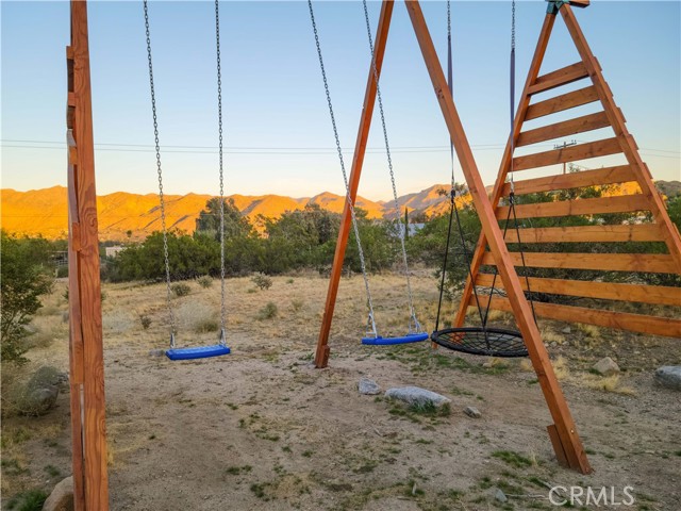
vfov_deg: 49.7
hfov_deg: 63.4
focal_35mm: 28
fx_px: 551
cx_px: 340
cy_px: 256
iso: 25
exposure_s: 1/160
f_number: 2
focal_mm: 5.9
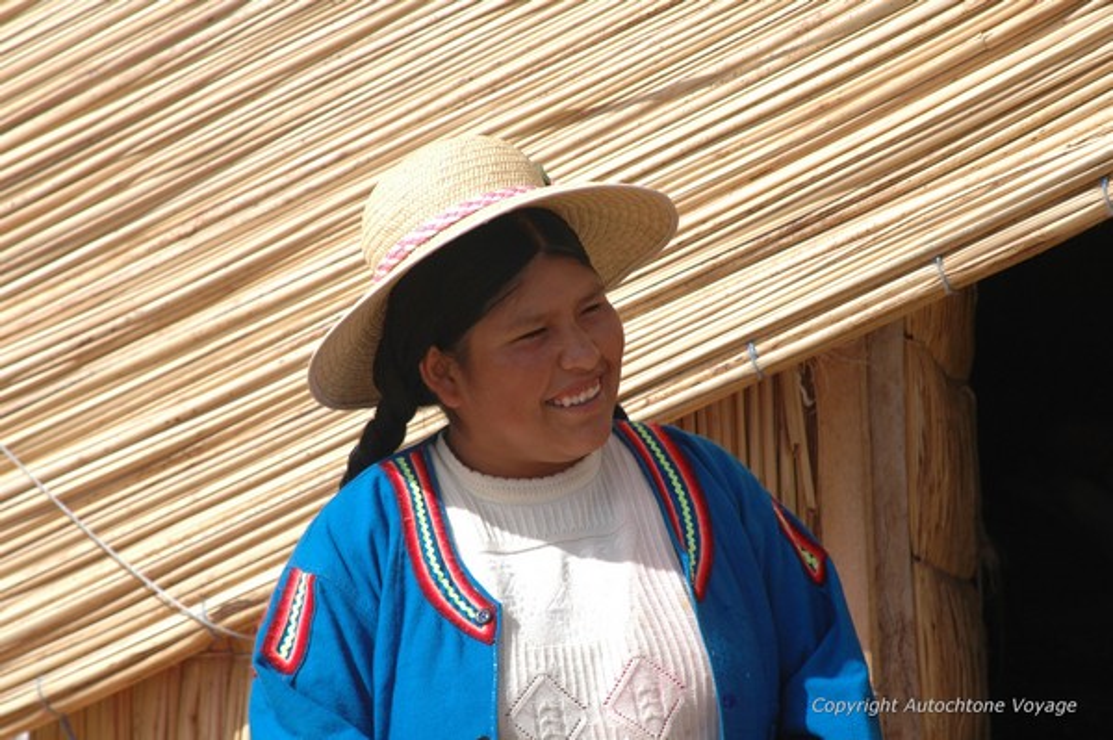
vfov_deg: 7.6
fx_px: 5560
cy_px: 370
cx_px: 556
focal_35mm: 180
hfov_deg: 11.4
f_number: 5.6
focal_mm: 120
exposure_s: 1/1250
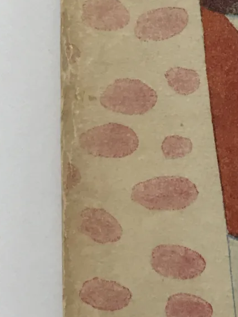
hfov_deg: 11.4
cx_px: 342
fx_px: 1155
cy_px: 74
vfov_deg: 15.6
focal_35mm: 126
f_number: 1.8
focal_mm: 3.99
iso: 40
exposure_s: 1/100
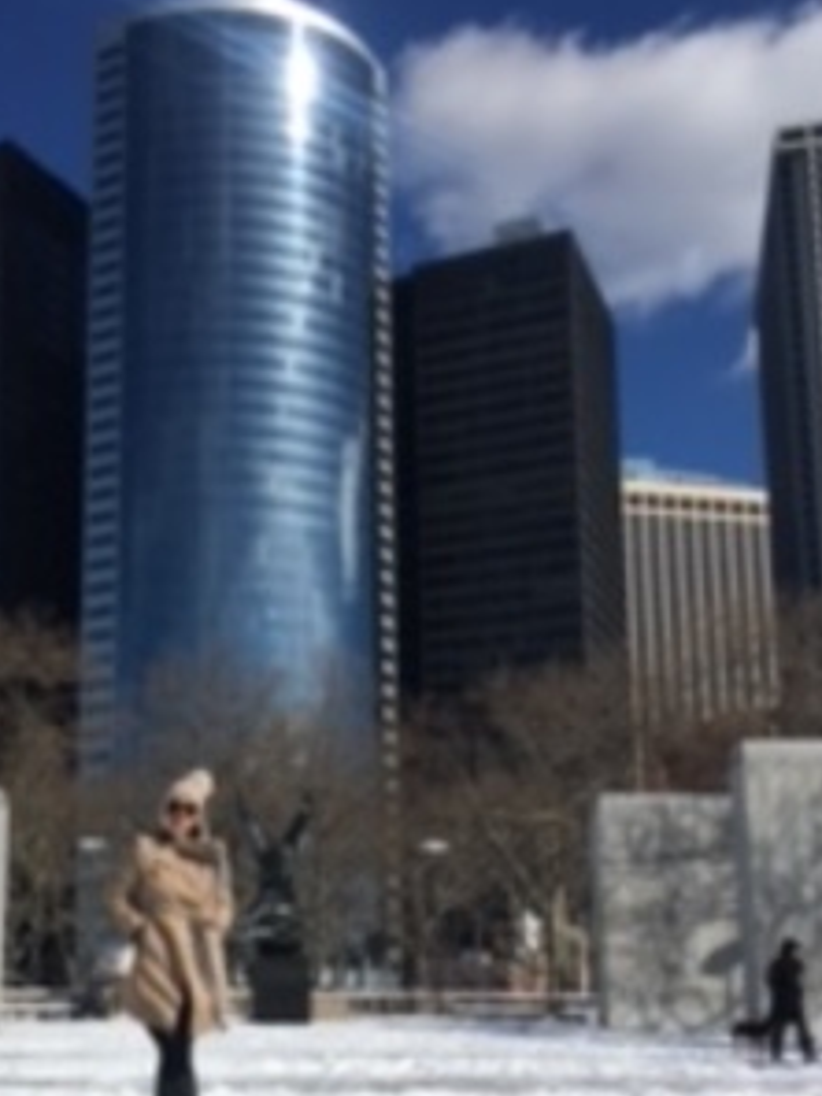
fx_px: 1488
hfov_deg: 30.5
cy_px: 726
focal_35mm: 47
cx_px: 226
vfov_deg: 40.0
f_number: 2.2
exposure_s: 1/4808
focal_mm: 4.15
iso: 25
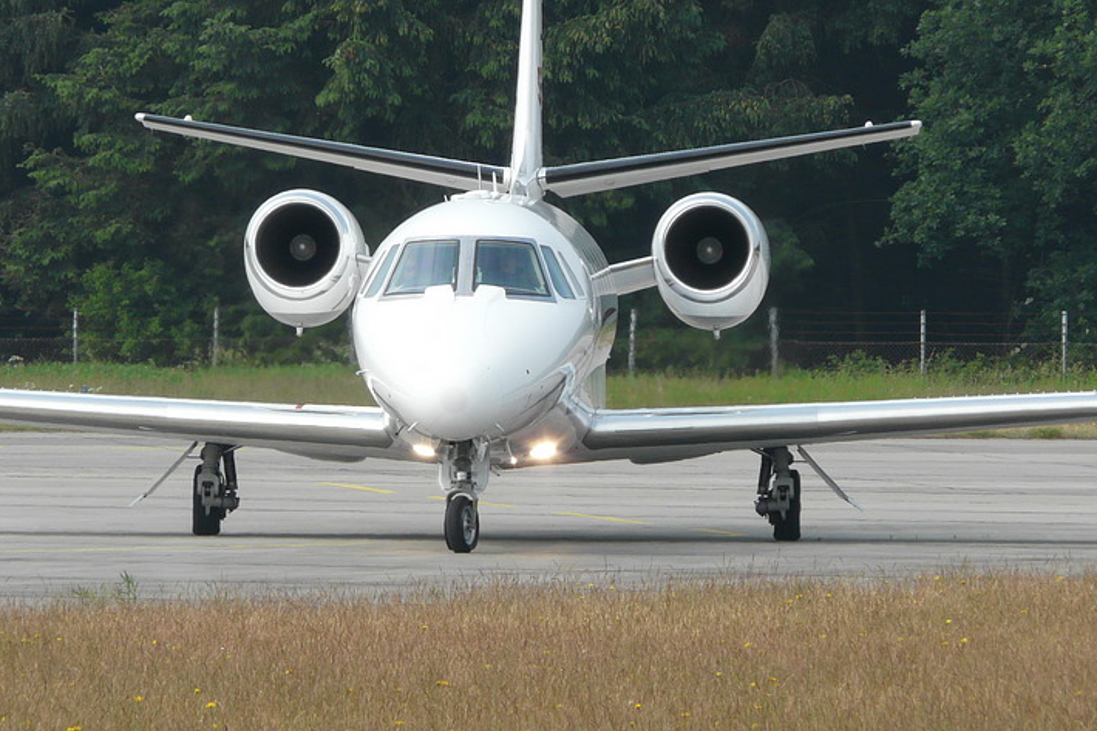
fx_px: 14622
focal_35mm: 480
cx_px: 453
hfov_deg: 4.3
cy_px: 306
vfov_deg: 2.9
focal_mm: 52.5
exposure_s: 1/320
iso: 100
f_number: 5.6
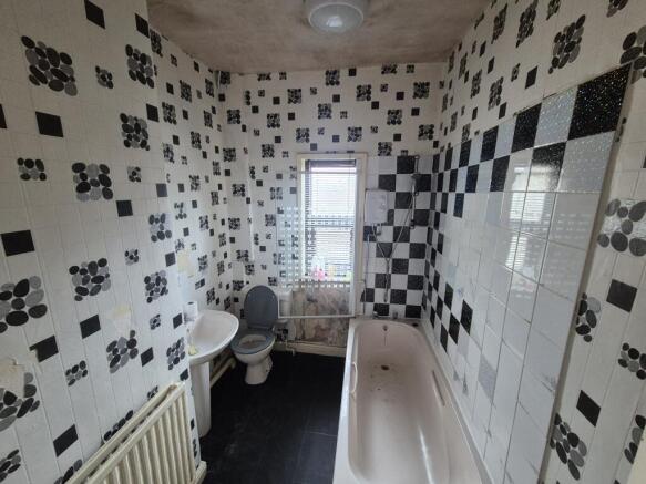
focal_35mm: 13
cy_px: 242
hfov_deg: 106.2
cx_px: 323
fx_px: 243
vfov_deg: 89.9
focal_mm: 2.2
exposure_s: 1/50
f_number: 2.2
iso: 800
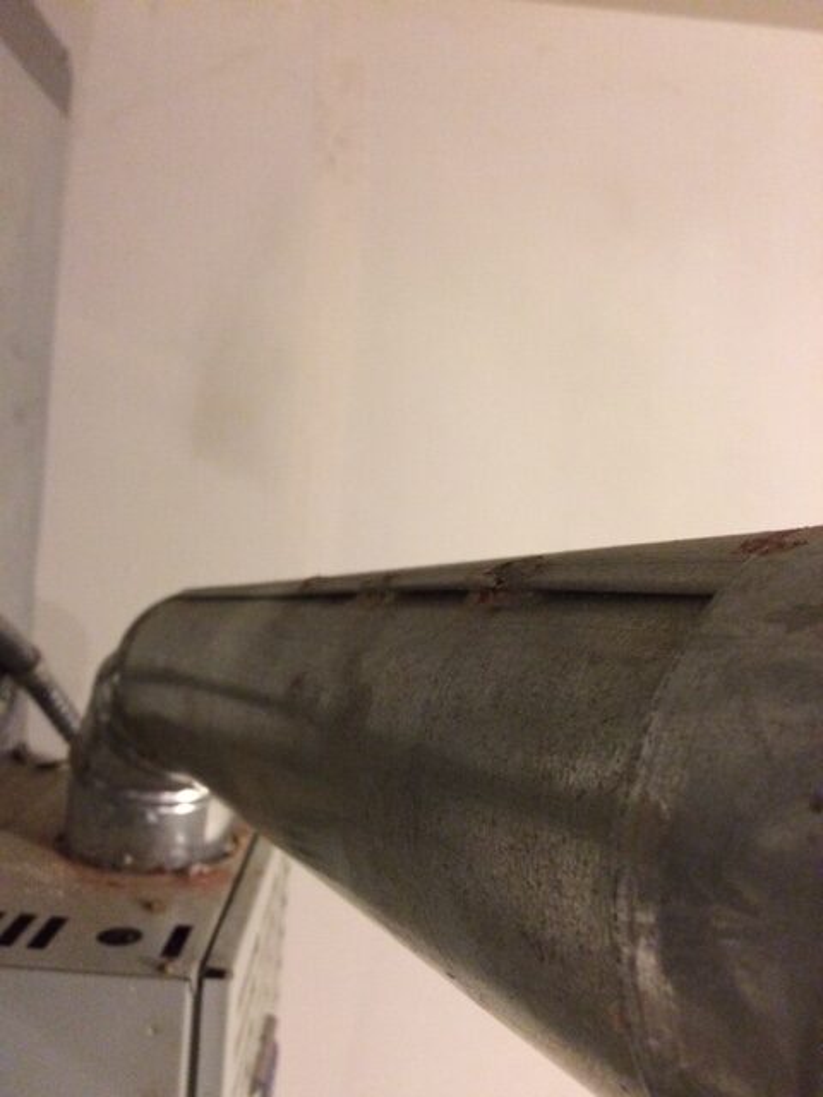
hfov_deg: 48.2
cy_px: 548
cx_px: 412
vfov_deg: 61.7
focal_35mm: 29
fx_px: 919
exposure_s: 1/15
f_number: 2.2
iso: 500
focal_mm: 4.15
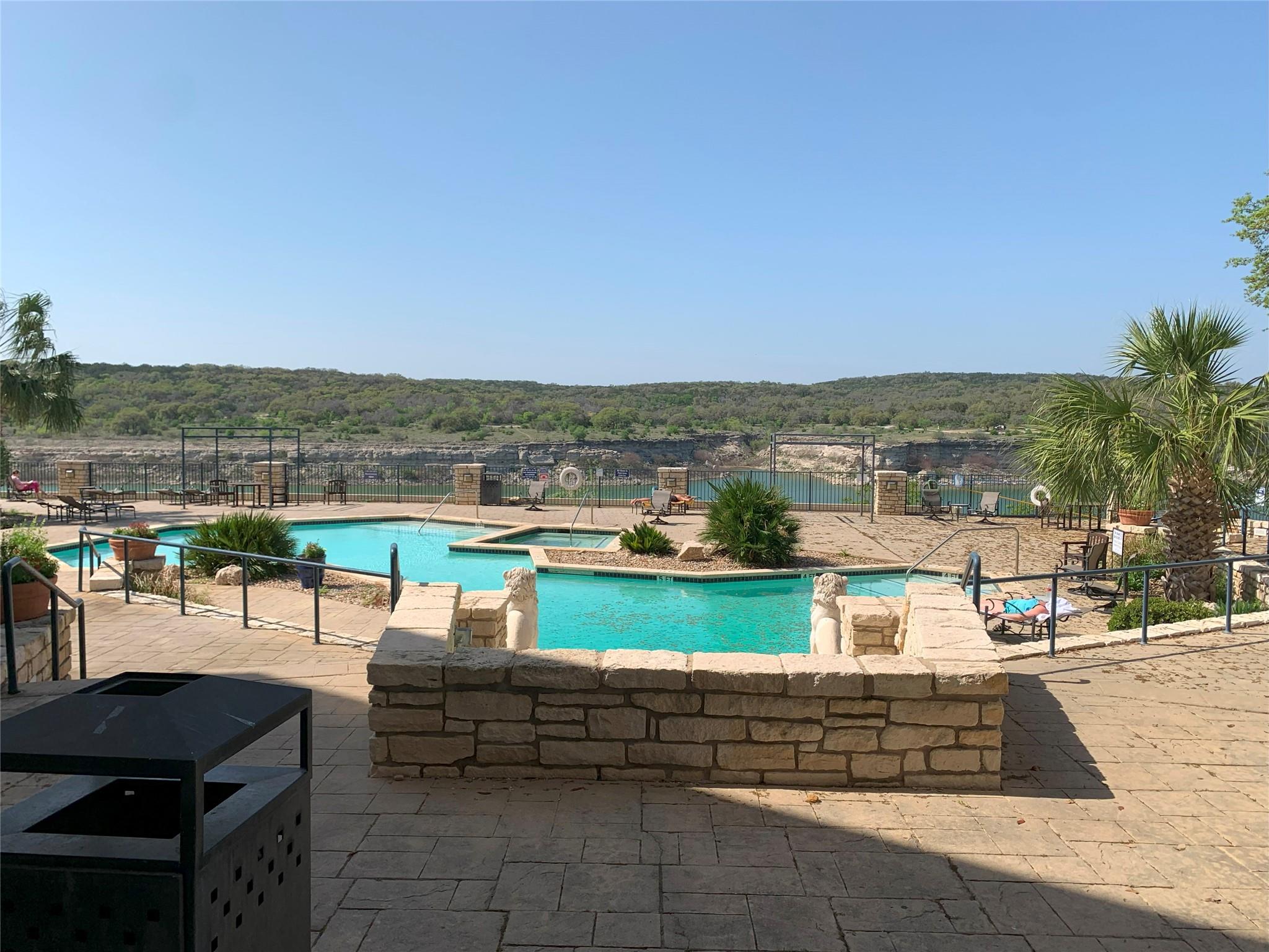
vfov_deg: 53.1
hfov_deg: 67.3
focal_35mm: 26
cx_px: 634
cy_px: 476
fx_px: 953
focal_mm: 4.25
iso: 25
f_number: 1.8
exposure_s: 1/2755
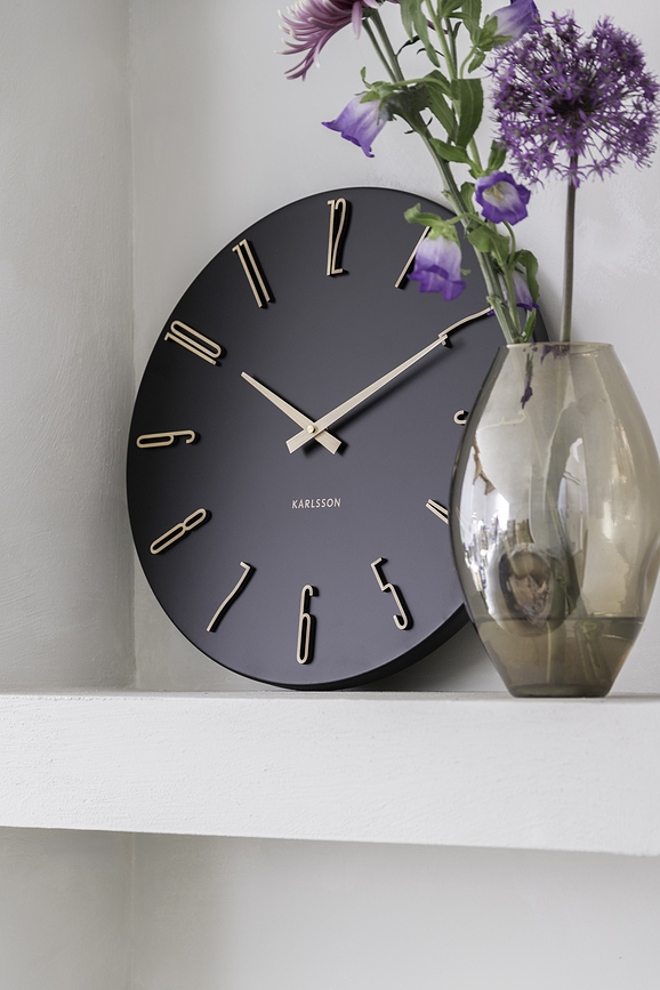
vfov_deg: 19.5
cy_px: 495
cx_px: 330
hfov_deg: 13.0
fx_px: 2887
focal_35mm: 105
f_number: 5
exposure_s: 1/8
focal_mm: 105
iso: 320
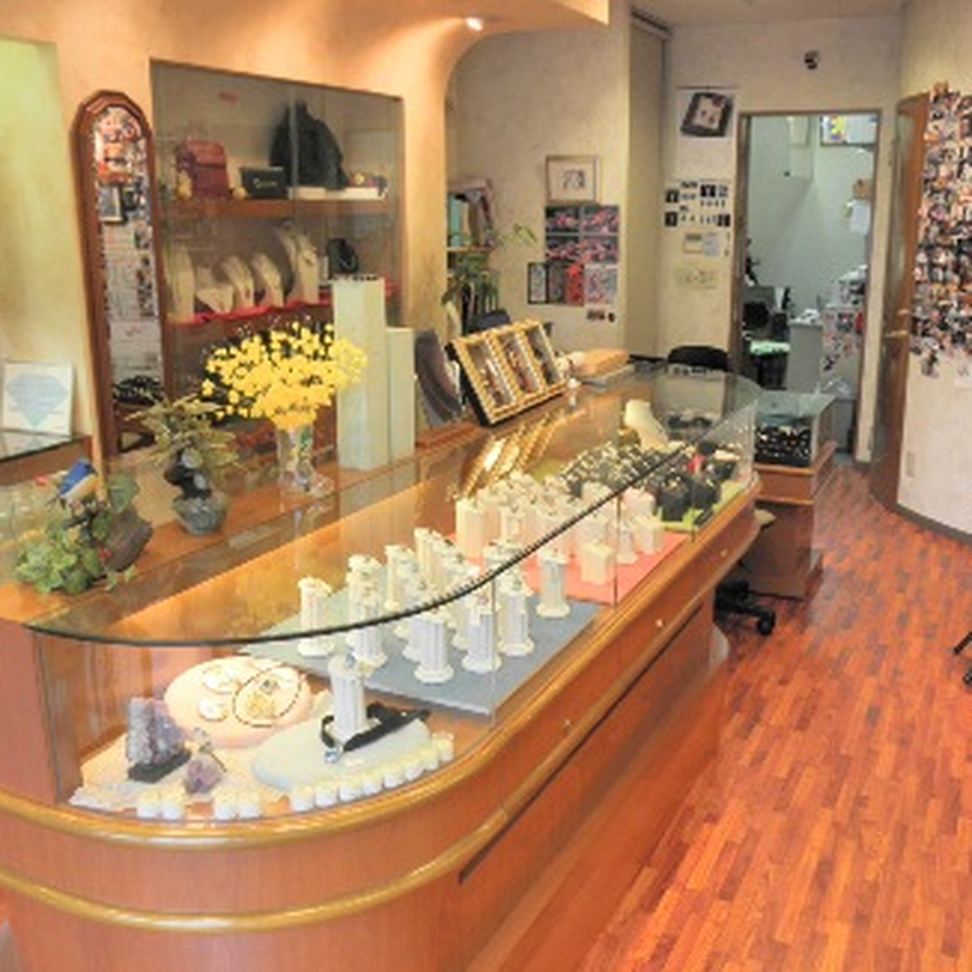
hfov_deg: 48.5
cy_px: 498
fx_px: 1080
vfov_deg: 48.4
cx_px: 486
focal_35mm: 34
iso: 64
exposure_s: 1/30
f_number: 3
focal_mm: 5
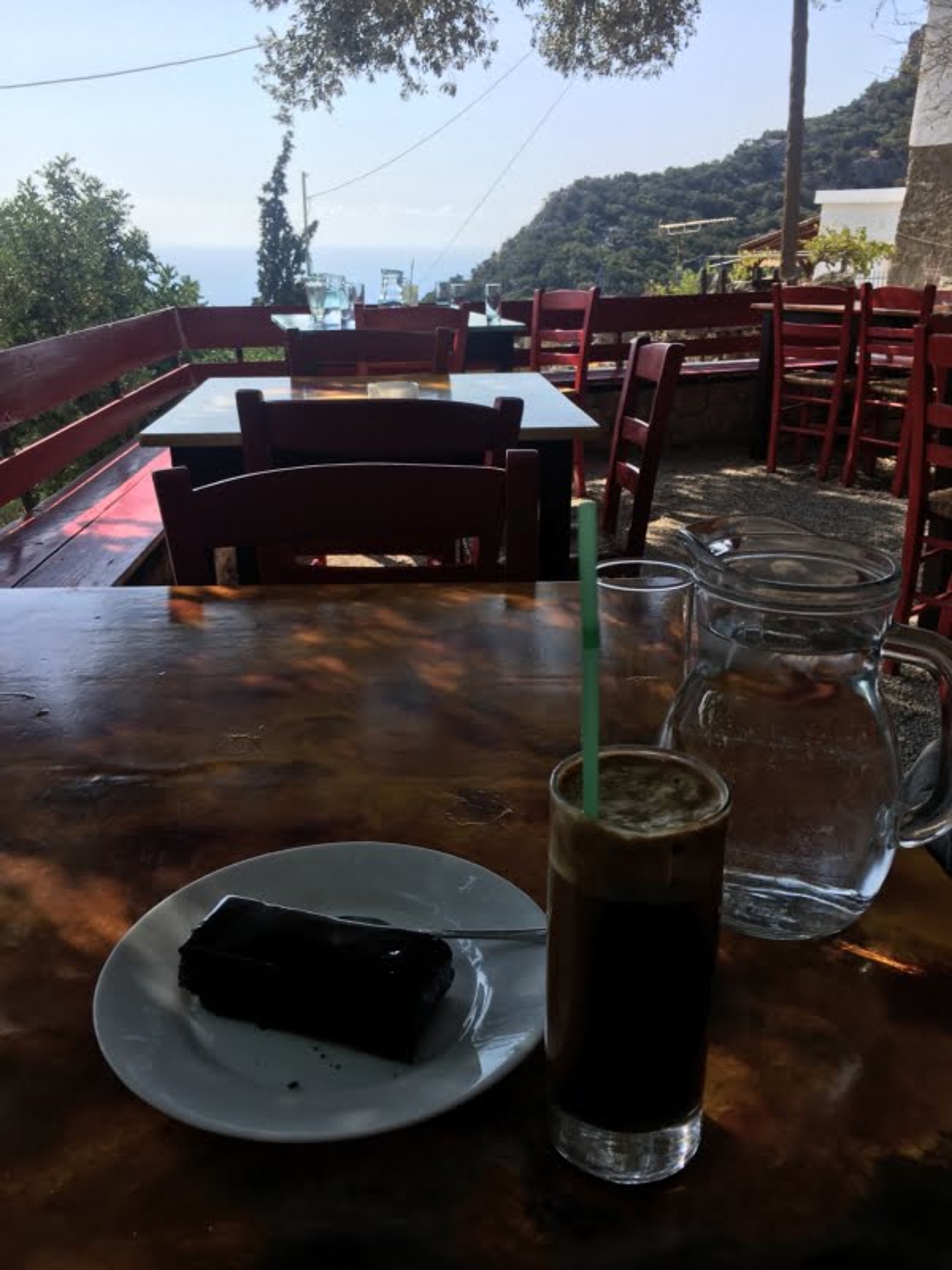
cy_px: 635
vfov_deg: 61.7
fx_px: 1063
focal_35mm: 29
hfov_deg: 48.2
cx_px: 476
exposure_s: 1/1131
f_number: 2.2
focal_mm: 4.2
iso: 25
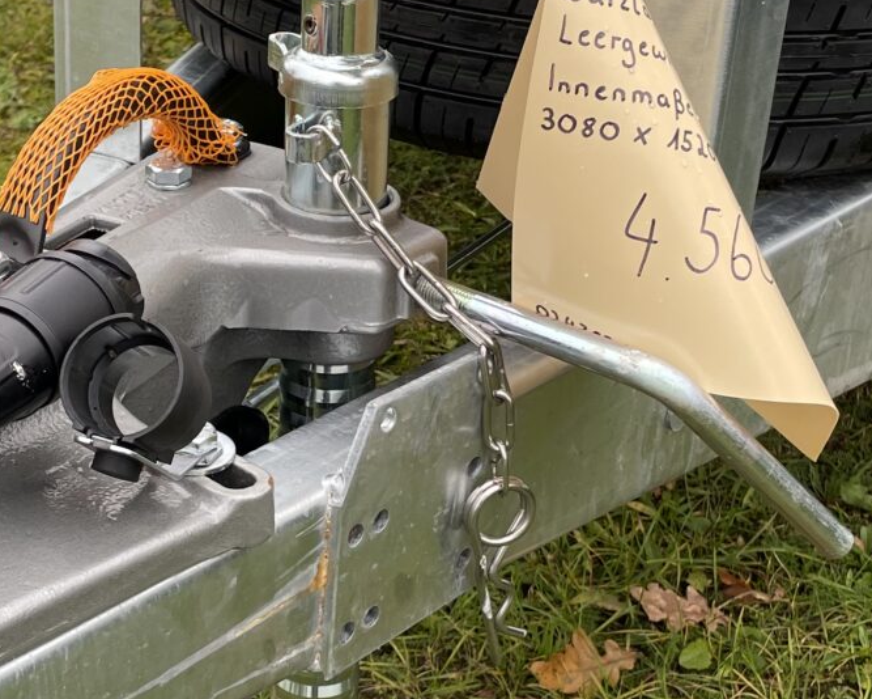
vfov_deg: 20.9
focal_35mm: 73
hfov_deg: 26.0
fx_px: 1885
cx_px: 348
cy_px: 470
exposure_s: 1/132
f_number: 1.6
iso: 32
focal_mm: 4.2
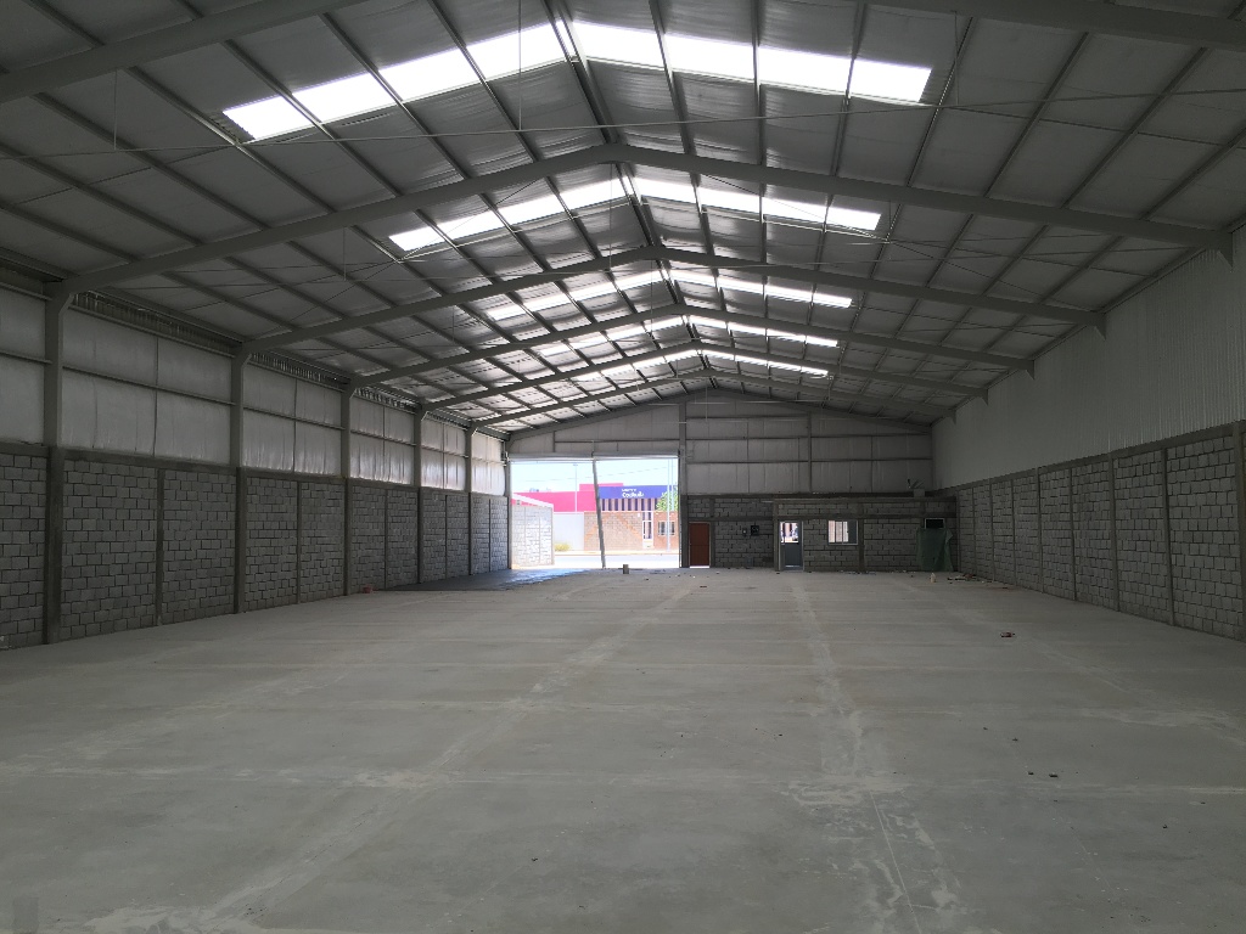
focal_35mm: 29
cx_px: 623
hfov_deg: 61.7
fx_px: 1044
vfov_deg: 48.2
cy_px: 467
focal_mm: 4.15
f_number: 2.2
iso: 25
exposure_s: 1/198
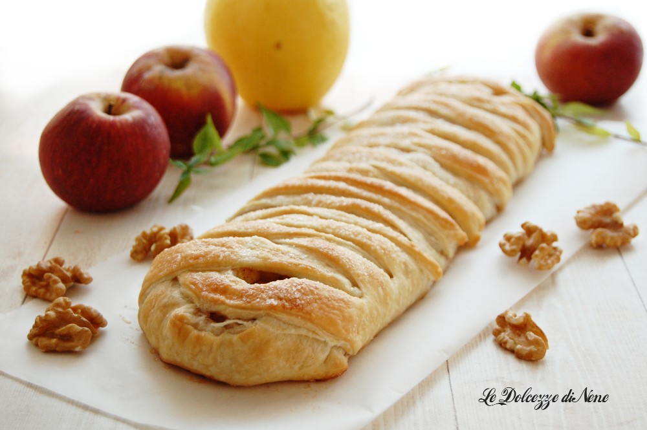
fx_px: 1293
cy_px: 215
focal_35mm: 72
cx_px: 324
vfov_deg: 18.9
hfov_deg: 28.1
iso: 800
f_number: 5.6
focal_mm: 48
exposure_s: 1/30
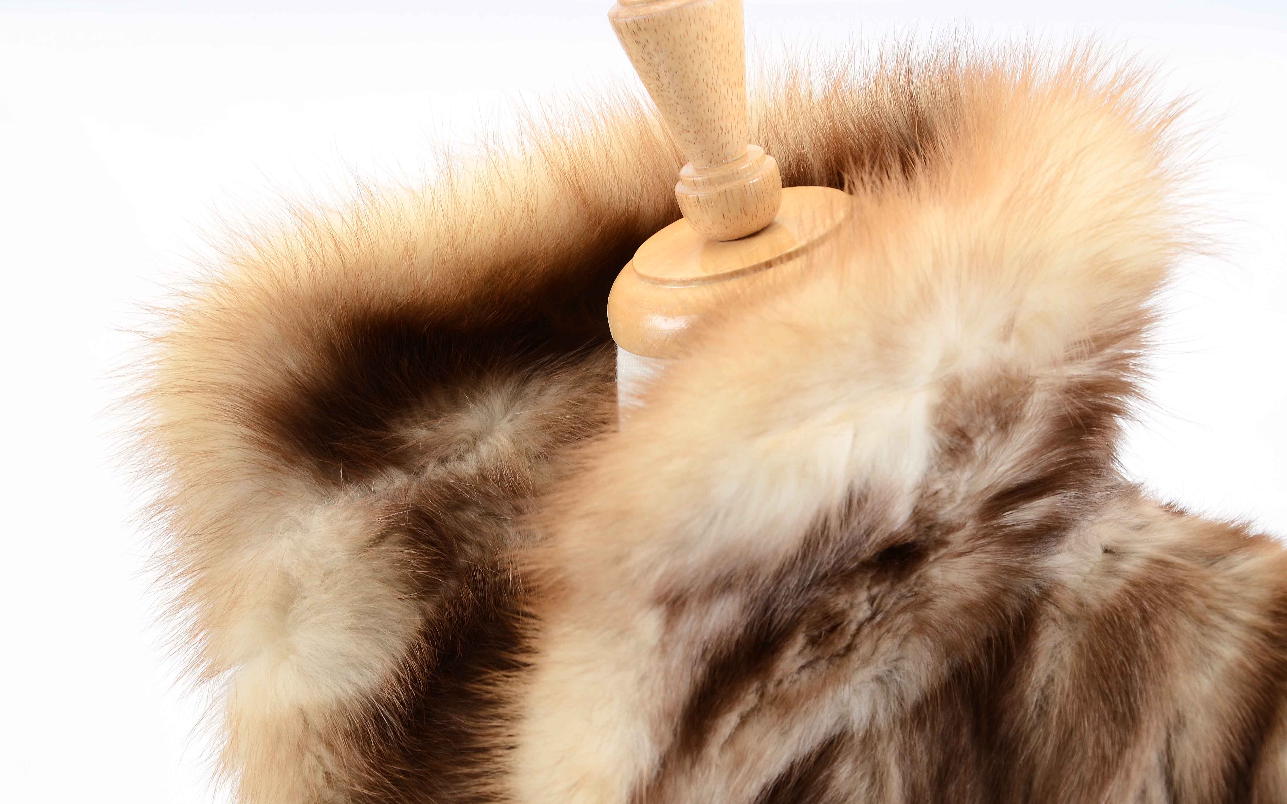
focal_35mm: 70
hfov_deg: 29.6
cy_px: 418
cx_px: 642
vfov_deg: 18.7
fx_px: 2438
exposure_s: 1/60
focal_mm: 45
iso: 160
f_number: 8
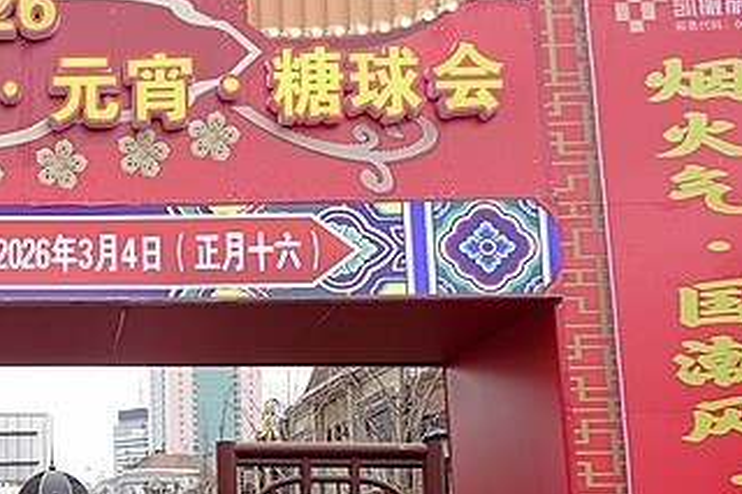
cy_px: 388
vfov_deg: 22.3
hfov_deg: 30.4
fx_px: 1236
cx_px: -42
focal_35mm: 60
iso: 125
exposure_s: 1/320
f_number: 2.8
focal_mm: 8.8
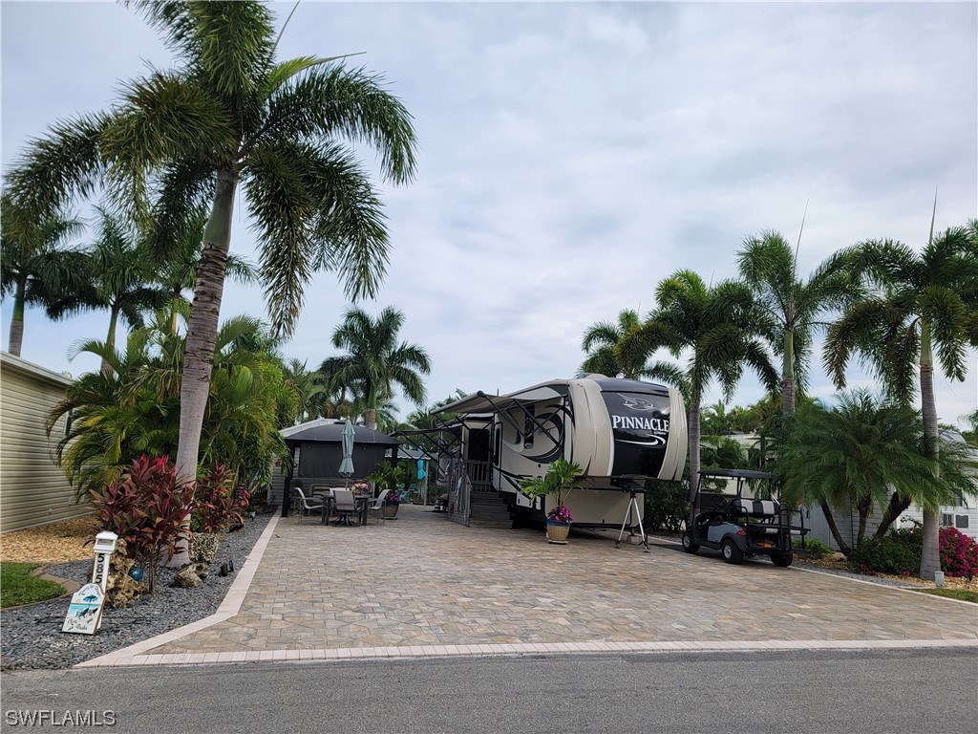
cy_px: 367
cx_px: 489
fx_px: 678
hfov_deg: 71.6
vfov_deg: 56.8
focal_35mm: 24
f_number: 1.8
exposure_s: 1/1000
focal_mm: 6.7
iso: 16
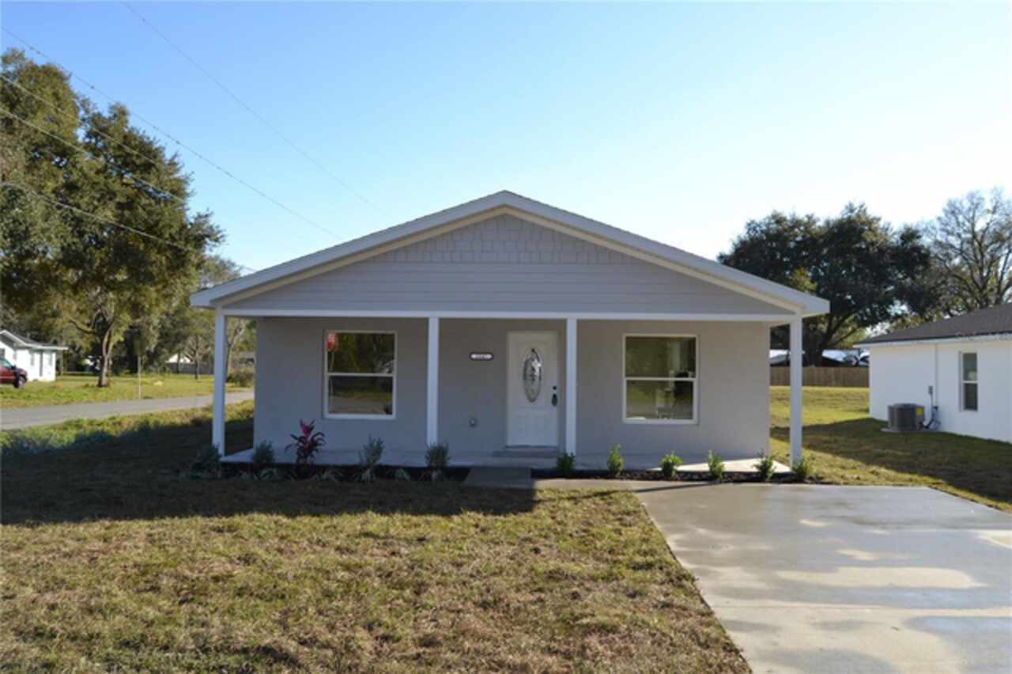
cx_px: 506
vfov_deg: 47.9
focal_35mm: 27
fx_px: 759
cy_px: 337
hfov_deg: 67.4
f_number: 7.1
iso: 100
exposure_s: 1/200
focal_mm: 18
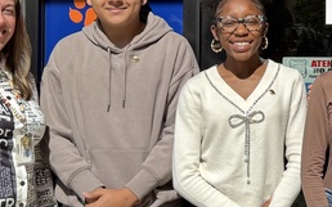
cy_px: 28
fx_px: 913
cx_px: 461
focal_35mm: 101
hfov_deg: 18.7
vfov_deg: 12.9
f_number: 1.78
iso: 80
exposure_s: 1/3247
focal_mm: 6.76
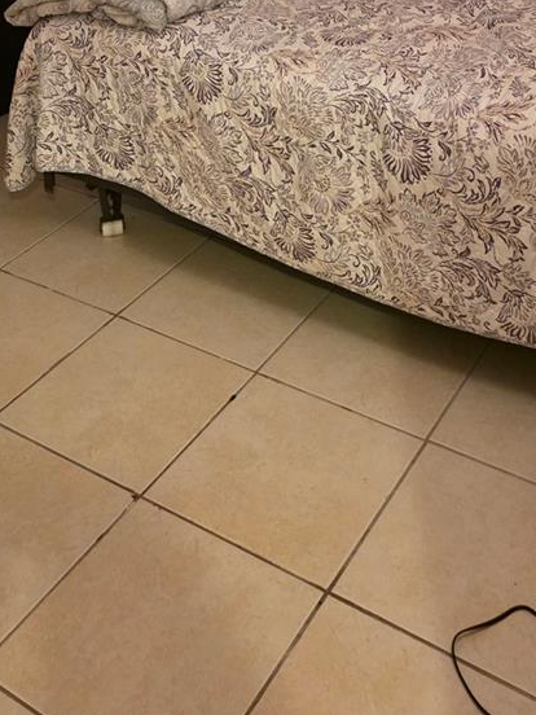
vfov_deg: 33.8
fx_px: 1032
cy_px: -47
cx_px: 249
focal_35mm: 50
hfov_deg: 29.1
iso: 1250
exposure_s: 1/120
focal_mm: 6.25
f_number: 1.7
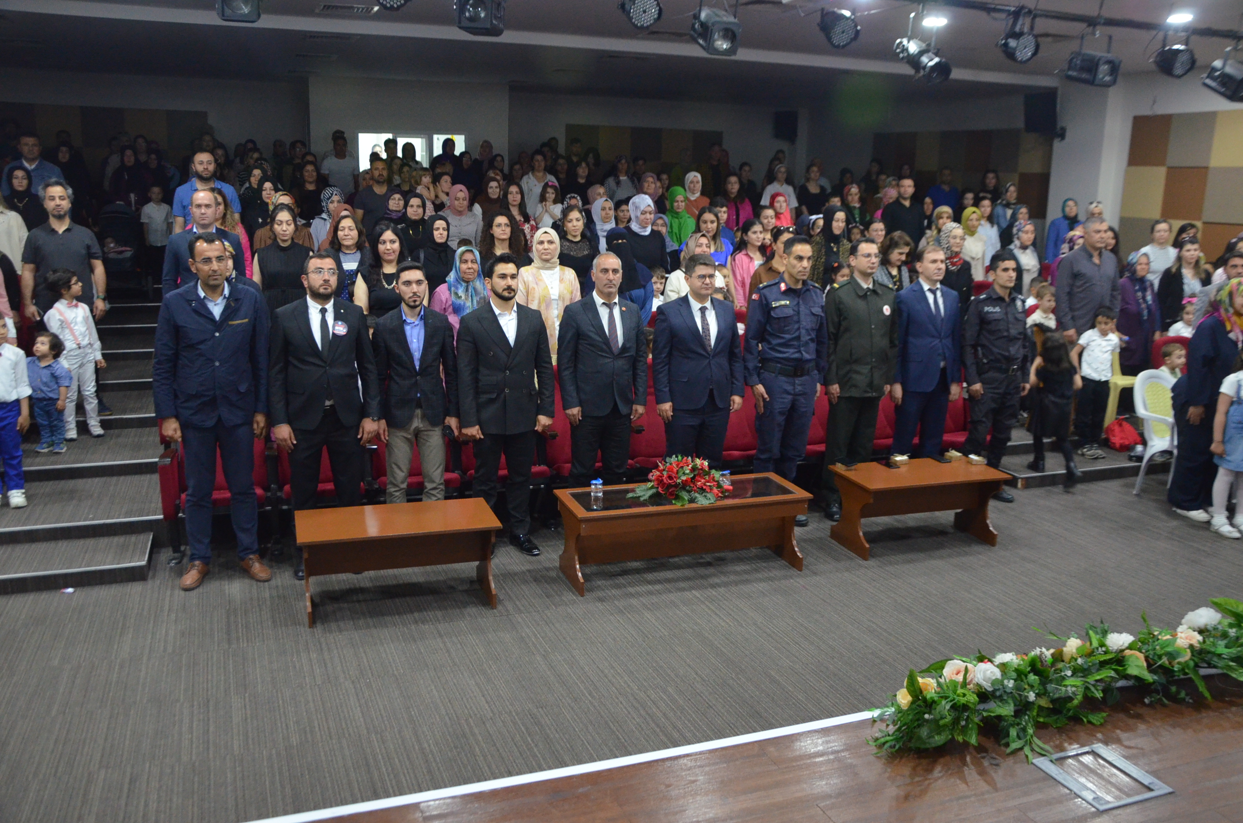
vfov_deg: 41.5
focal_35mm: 32
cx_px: 622
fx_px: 1085
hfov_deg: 59.6
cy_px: 412
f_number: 3.8
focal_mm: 21
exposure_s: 1/30
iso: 2200
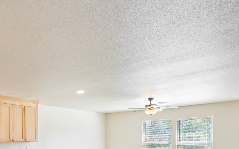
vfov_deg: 37.1
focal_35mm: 31
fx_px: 202
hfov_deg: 54.9
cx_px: 33
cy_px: 142
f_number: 9
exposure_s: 1.3
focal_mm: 16
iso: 100
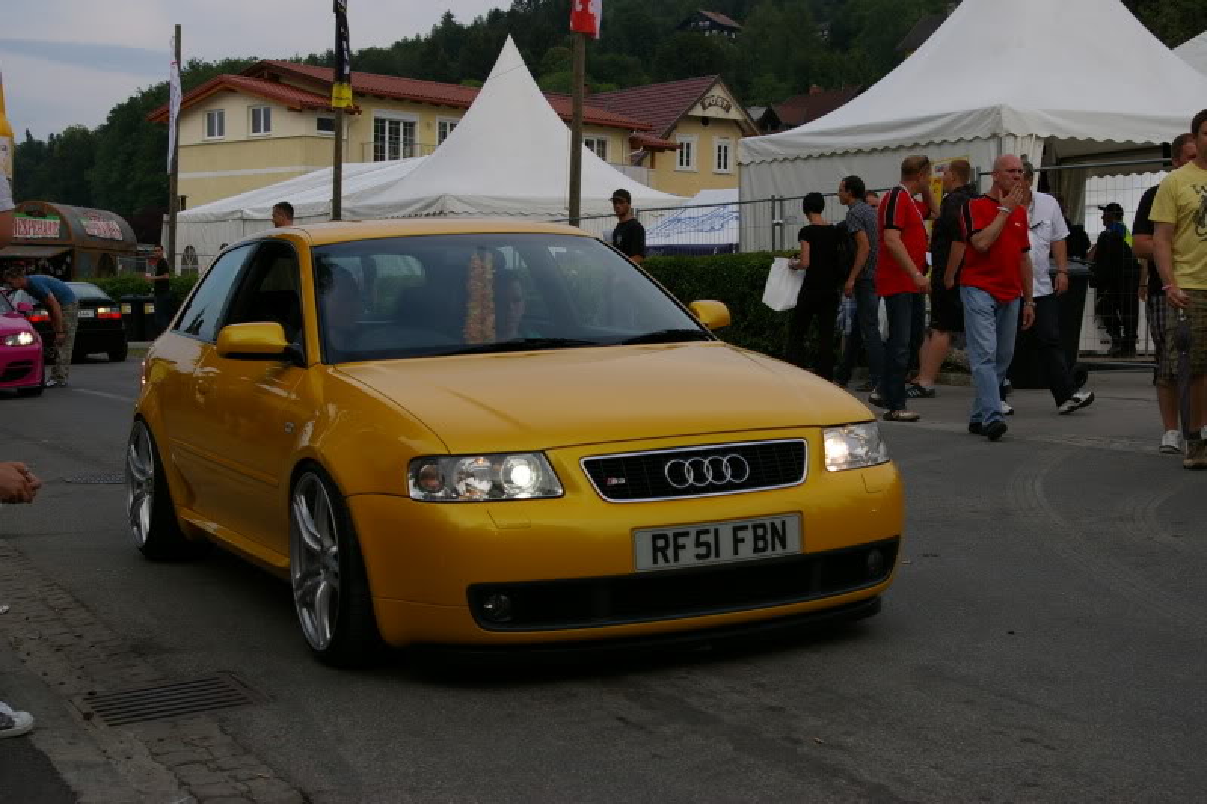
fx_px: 1911
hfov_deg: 35.1
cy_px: 402
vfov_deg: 23.8
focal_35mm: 57
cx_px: 604
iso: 200
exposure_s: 1/500
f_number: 6.7
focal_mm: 38
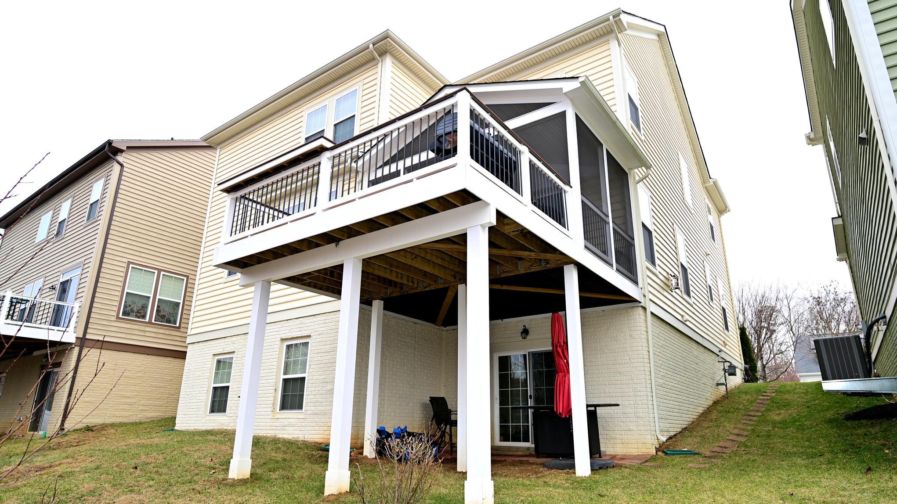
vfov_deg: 52.4
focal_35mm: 22
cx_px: 449
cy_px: 270
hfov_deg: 82.4
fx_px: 512
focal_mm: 20.5
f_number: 4
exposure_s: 1/160
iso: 100
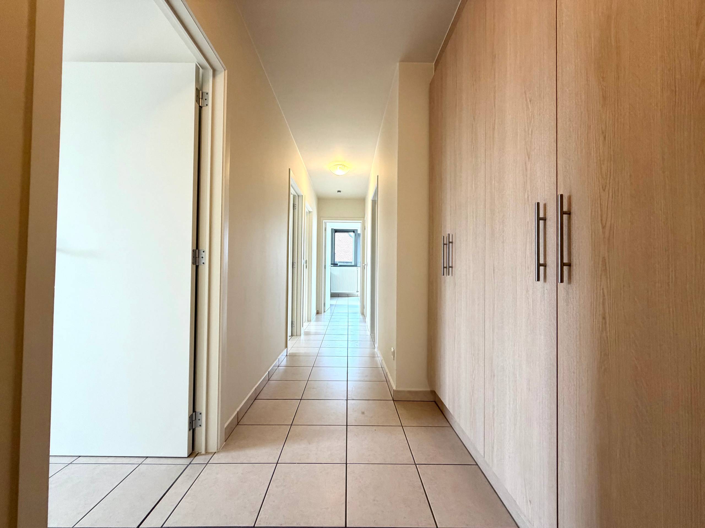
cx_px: 352
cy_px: 264
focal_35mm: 14
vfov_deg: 85.7
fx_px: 285
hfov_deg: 102.1
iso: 250
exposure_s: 1/121
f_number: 2.2
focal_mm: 2.22
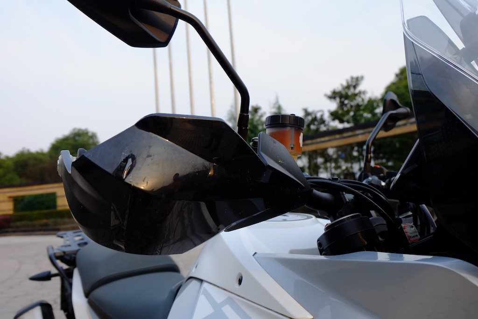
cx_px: 239
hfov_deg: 63.7
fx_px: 385
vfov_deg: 45.0
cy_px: 160
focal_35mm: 29
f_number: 5.6
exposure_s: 1/300
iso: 400
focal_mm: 19.2
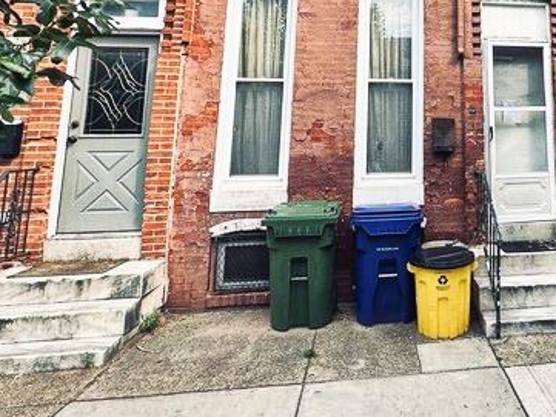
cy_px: 69
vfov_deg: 42.9
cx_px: 461
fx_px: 498
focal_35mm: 31
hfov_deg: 53.6
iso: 40
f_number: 2.2
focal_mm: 2.22
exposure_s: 1/698
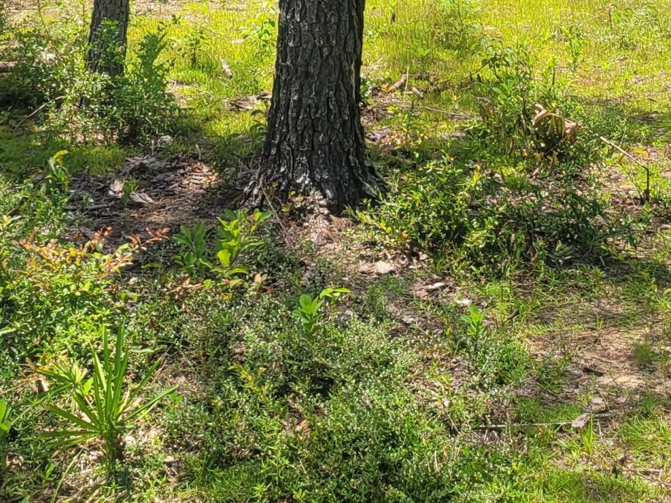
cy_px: -108
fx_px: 1647
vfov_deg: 16.6
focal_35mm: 85
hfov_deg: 23.0
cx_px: 350
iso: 40
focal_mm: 5
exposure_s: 1/1265
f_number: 1.8
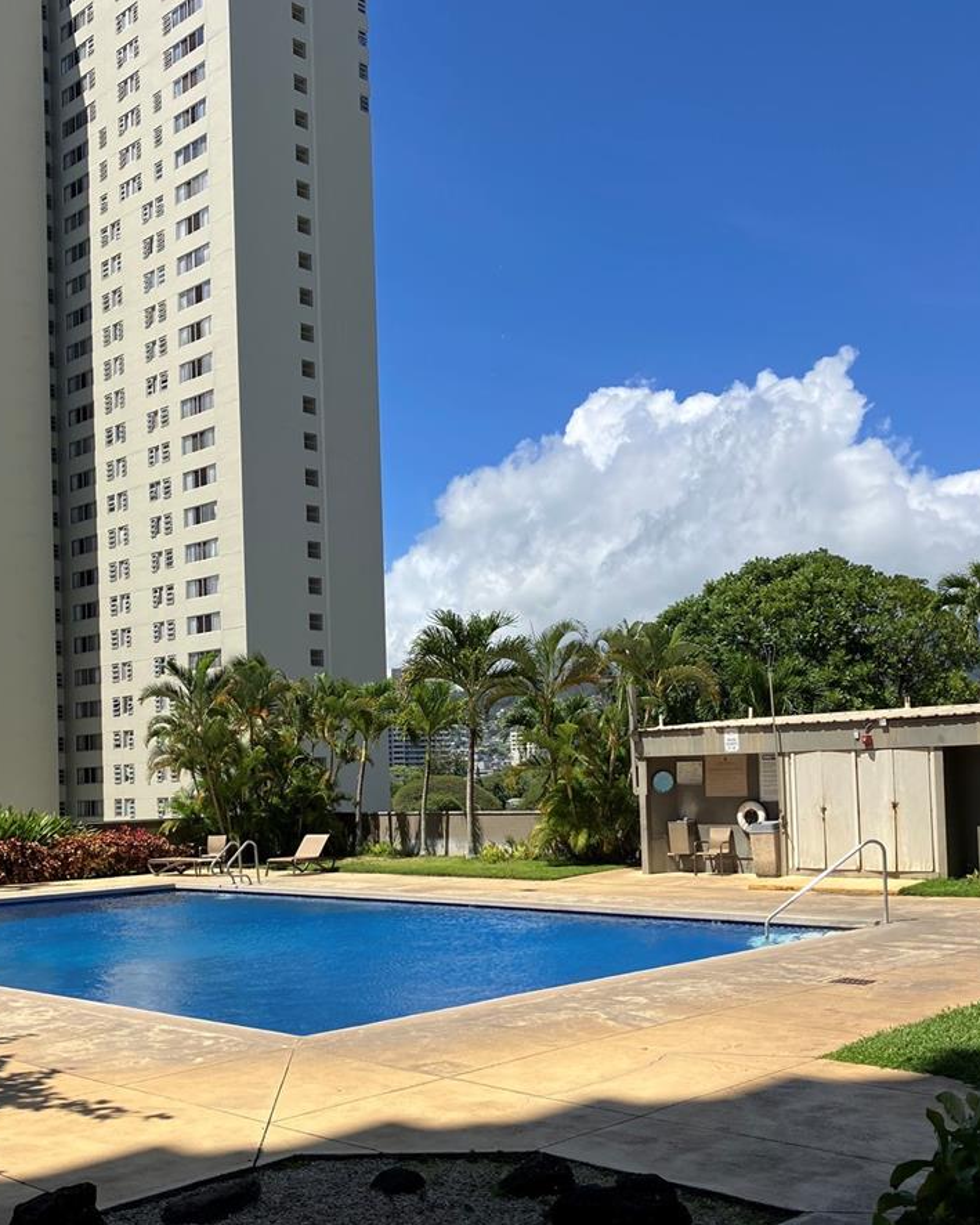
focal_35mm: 37
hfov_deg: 40.0
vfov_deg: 48.7
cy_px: 752
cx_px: 405
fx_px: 1341
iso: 32
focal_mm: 3.99
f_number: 1.8
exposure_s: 1/2315
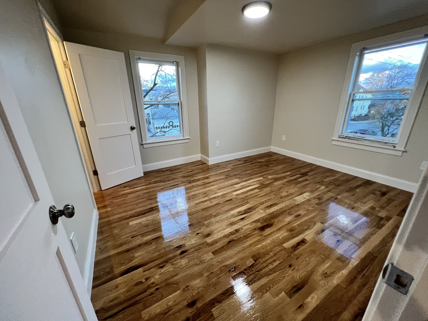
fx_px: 161
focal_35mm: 13
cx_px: 214
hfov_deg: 106.2
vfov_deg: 89.9
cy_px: 160
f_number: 1.8
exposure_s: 1/60
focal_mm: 1.57
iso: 200
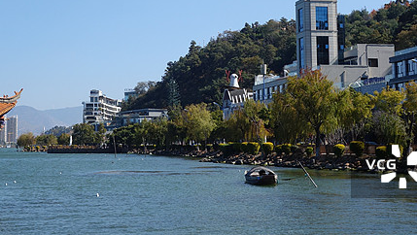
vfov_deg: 15.0
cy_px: 46
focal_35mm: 80
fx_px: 885
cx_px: 179
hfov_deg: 26.5
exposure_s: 1/500
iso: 125
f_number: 5.6
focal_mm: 15.1
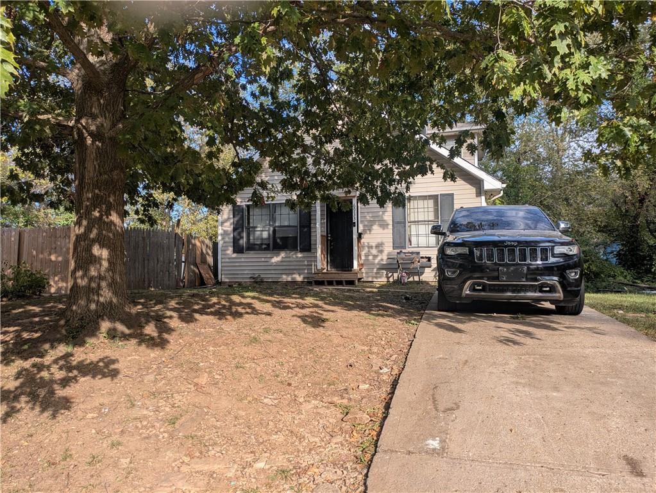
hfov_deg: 69.4
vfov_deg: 54.9
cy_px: 246
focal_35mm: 25
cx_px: 328
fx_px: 474
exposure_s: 1/690
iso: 39
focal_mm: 5.43
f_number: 1.89
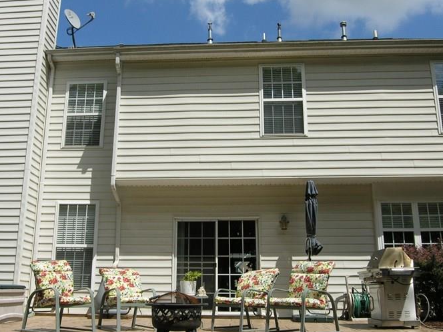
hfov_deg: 50.1
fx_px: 474
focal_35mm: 37
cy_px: 180
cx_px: 201
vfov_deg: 38.6
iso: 50
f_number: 6.4
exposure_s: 1/310
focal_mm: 6.1
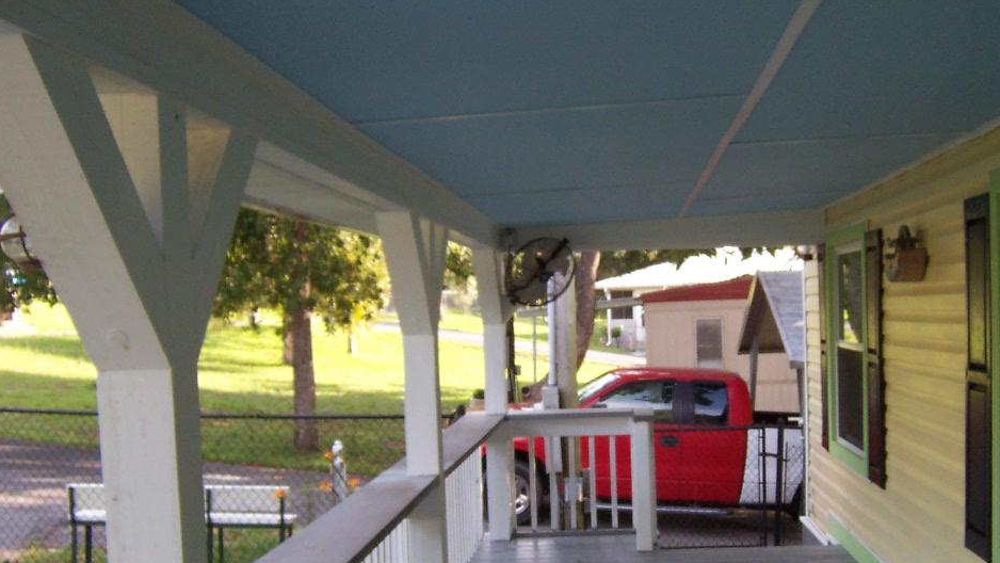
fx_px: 1220
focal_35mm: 46
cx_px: 625
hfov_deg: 44.2
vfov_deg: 25.7
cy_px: 404
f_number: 3.4
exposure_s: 1/90
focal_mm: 5.5
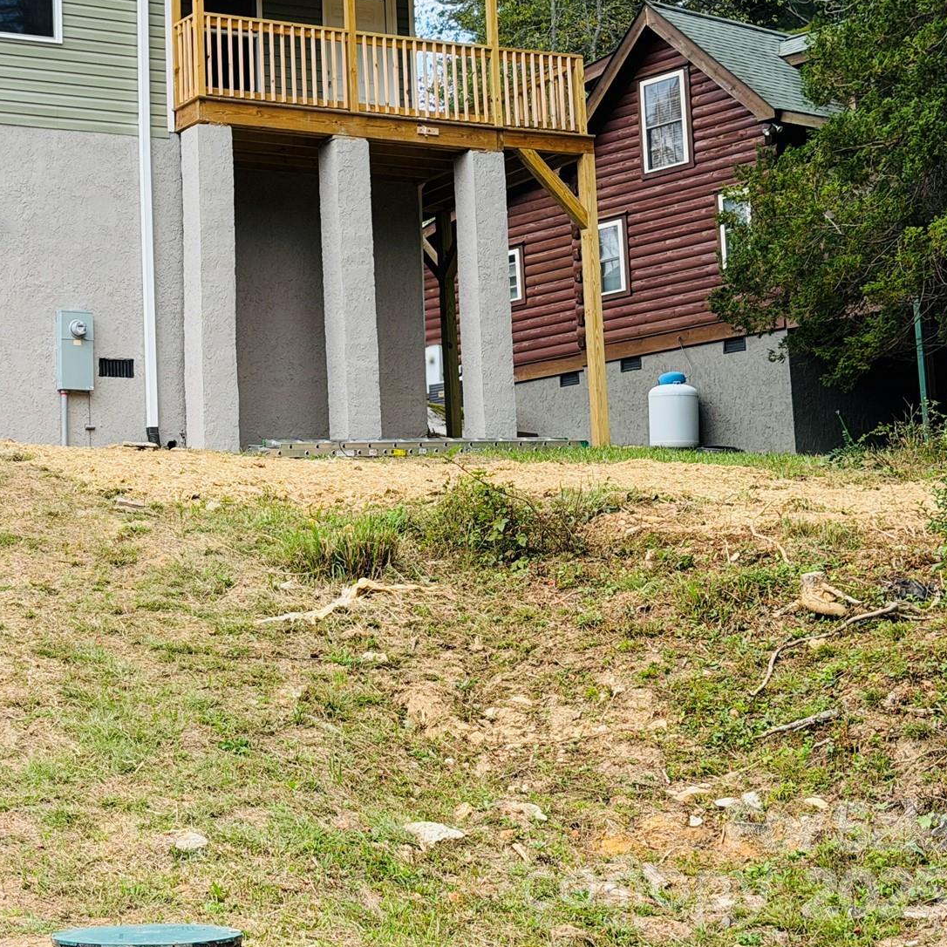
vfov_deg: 21.5
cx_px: 122
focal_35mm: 80
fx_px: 2476
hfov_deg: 21.2
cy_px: 296
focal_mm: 6.76
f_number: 1.78
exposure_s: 1/1456
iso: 64
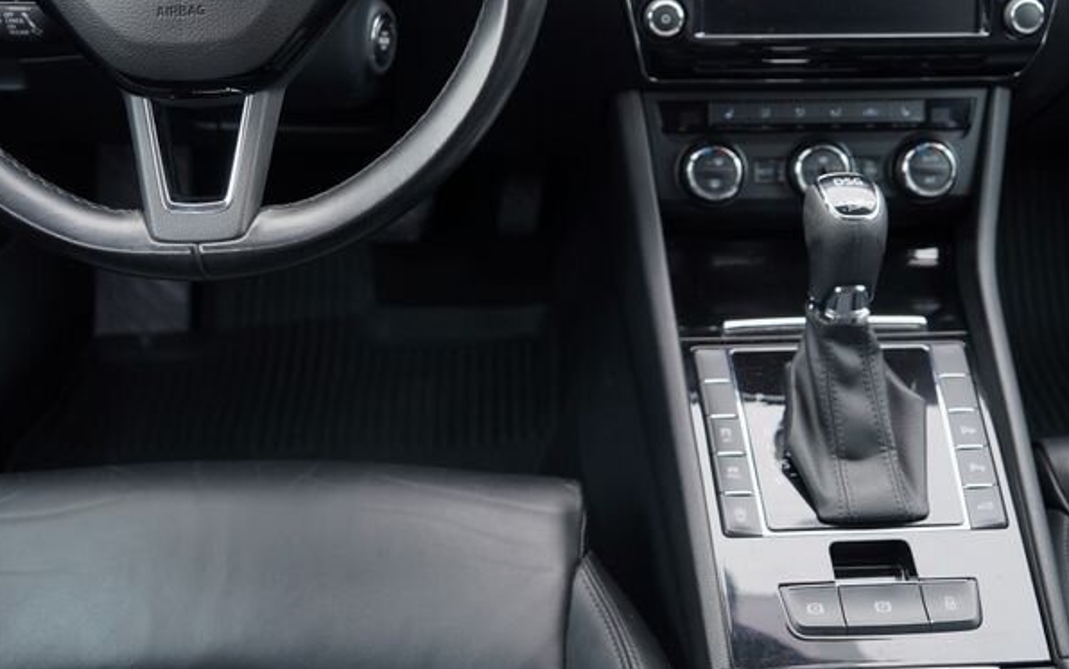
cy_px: 109
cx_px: 504
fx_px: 1224
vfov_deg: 29.7
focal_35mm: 42
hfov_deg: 47.2
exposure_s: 1/30
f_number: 2.8
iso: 125
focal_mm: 24
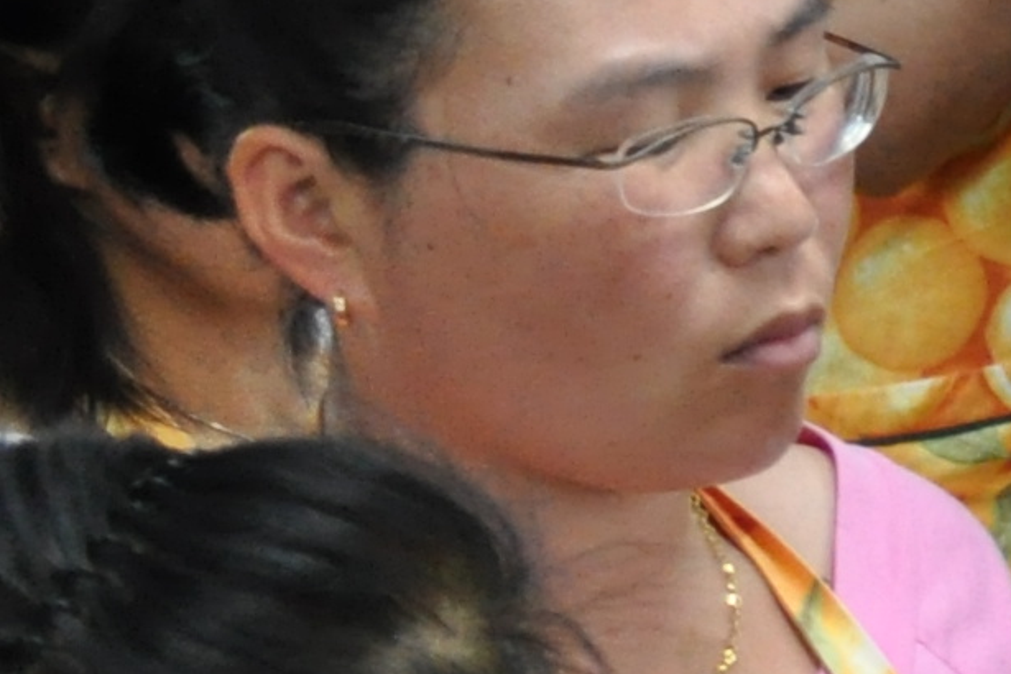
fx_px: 5869
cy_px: 968
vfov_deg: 6.5
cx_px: 3294
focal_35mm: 209
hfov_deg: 8.0
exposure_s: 1/90
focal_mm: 20
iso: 1000
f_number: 4.8
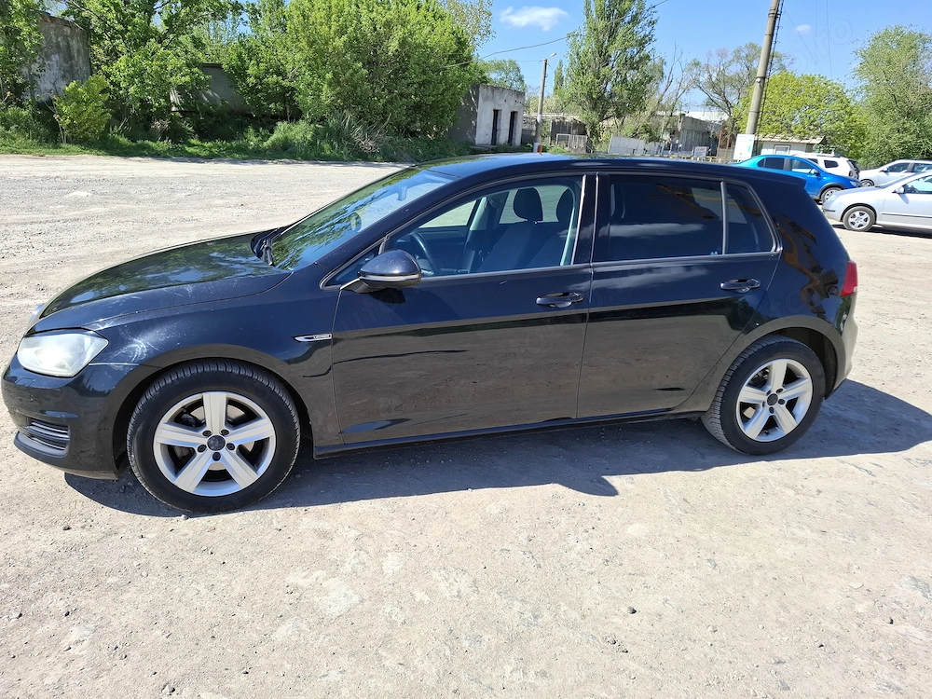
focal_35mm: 23
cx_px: 466
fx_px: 619
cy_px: 350
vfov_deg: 58.9
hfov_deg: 73.9
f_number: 1.8
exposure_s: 1/1101
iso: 50
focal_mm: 5.54
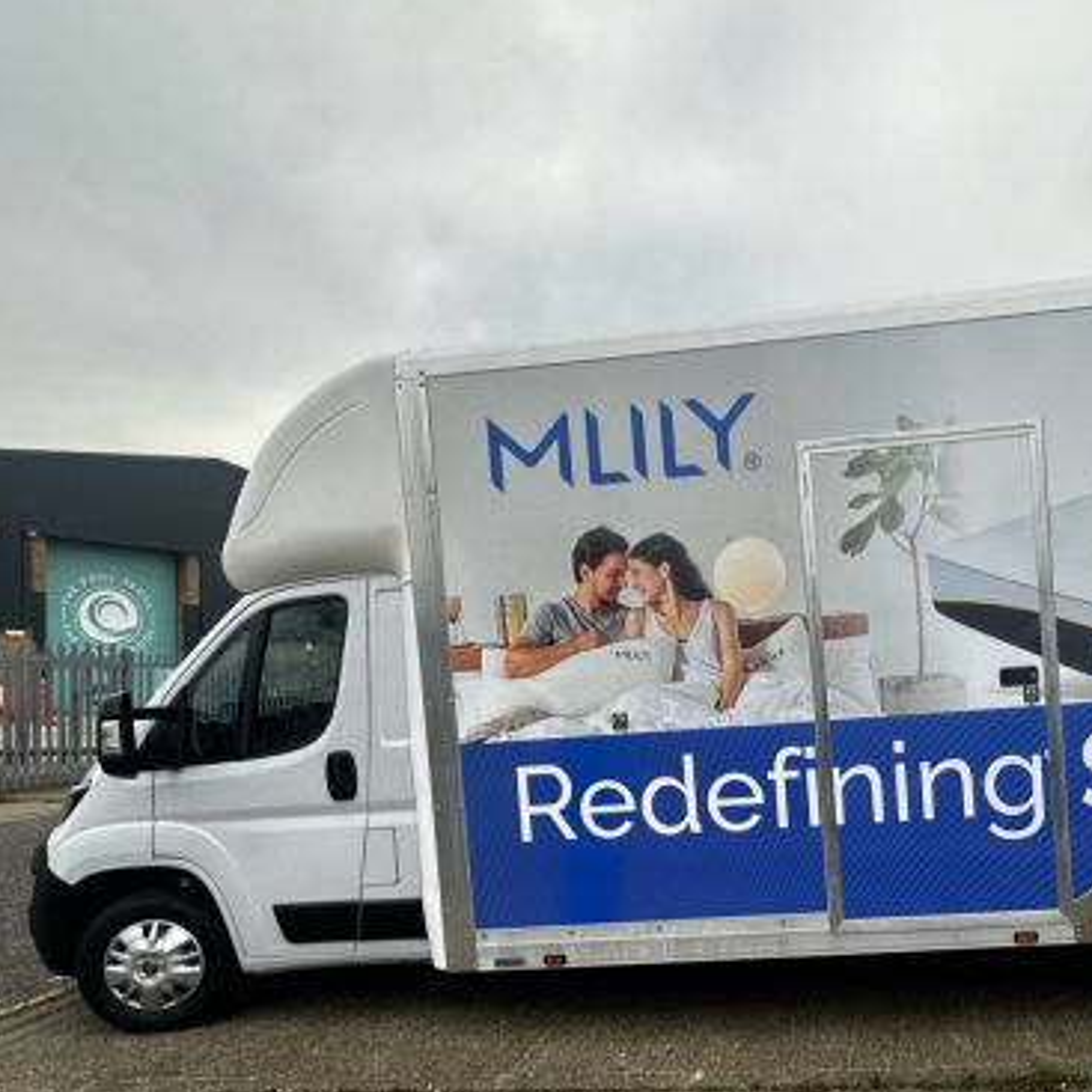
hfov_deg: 55.6
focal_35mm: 27
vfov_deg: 57.9
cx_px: 845
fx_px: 964
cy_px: 717
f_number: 2.2
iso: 40
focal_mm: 2.22
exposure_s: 1/234
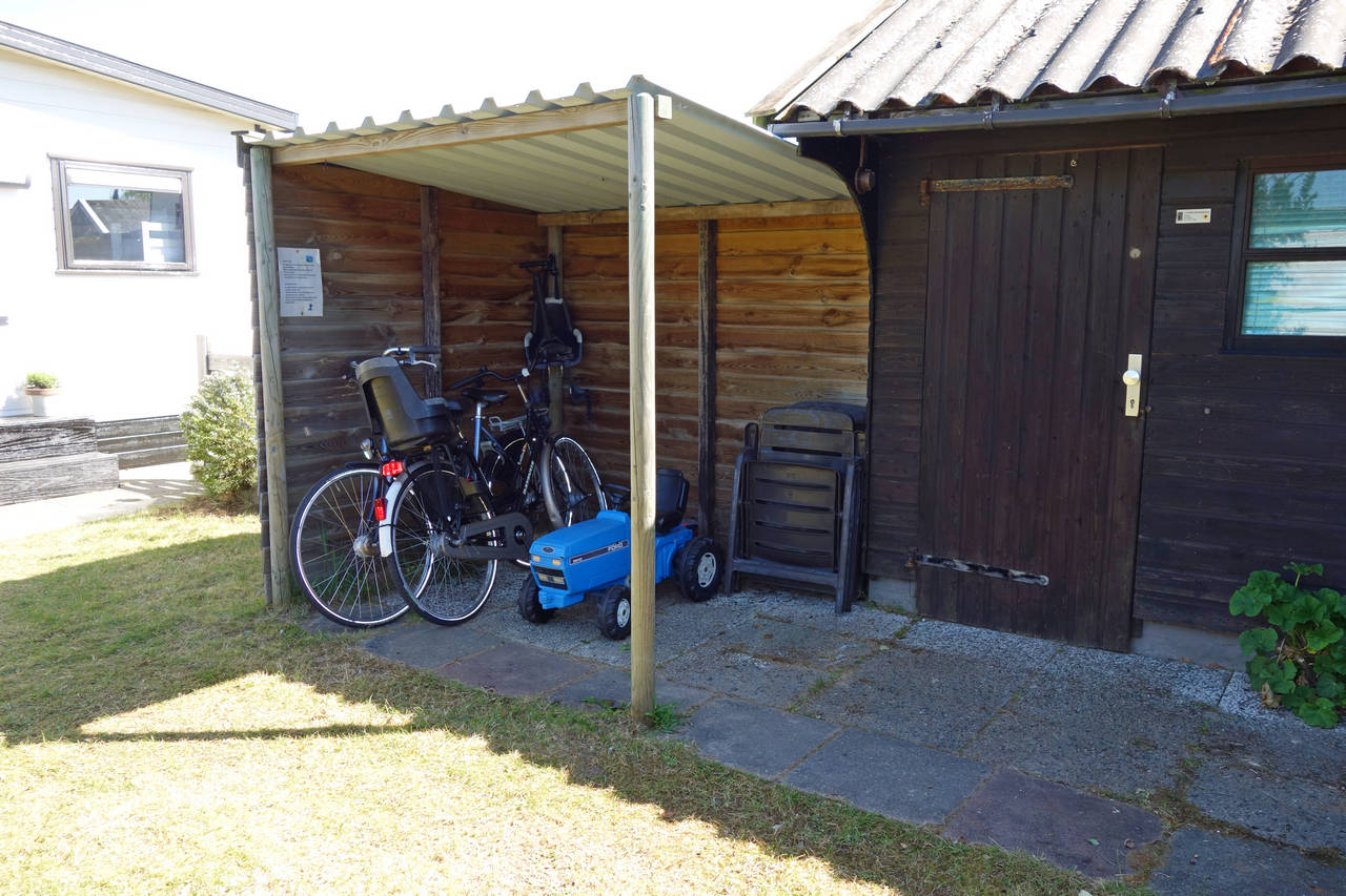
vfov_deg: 46.4
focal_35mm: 28
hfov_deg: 65.5
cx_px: 673
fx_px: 1047
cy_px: 448
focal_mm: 10.4
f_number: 5
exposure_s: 1/100
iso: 125
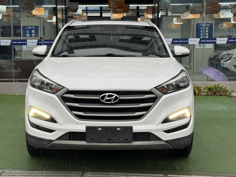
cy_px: 88
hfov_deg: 30.7
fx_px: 430
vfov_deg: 23.3
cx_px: 110
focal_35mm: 63
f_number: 1.78
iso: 100
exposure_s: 1/121
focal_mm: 6.76
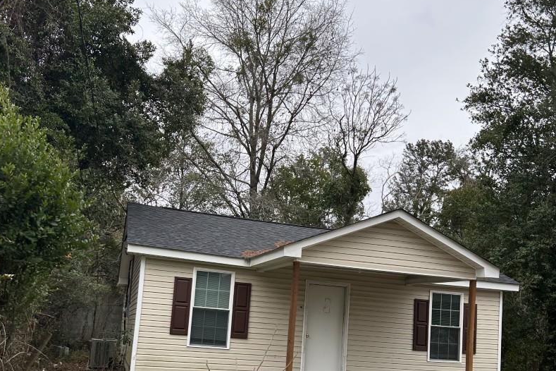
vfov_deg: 35.1
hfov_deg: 51.9
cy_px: 281
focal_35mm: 37
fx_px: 571
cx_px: 278
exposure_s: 1/1431
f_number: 1.5
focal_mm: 5.7
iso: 50
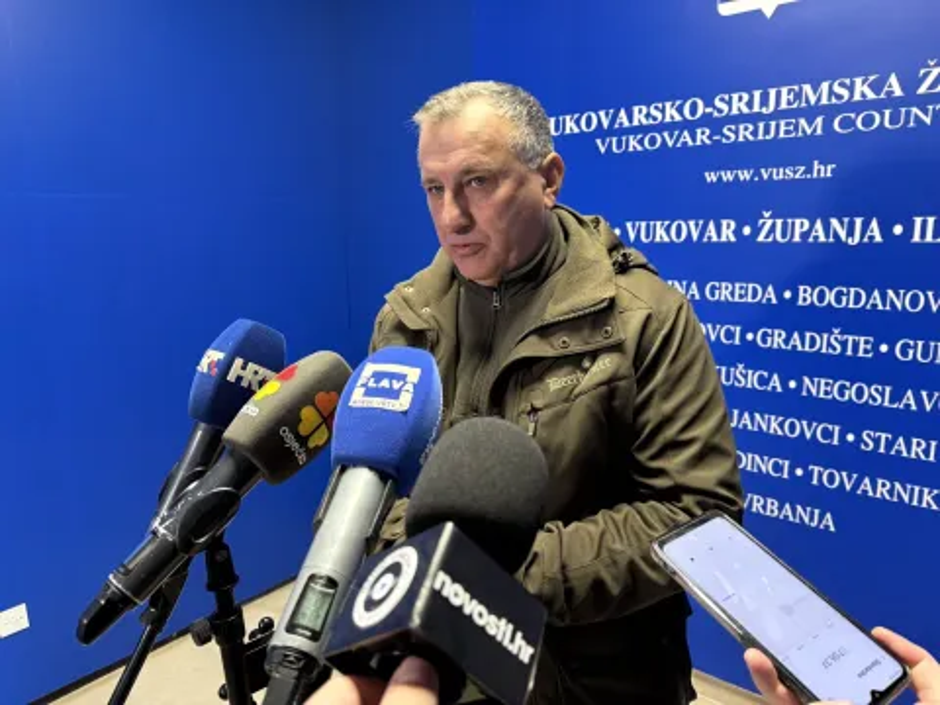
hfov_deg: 71.6
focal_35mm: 24
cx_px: 470
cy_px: 352
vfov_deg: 56.8
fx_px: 652
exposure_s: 1/60
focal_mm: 6.76
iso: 500
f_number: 1.78
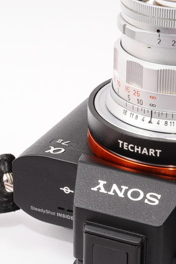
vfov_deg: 17.7
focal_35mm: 116
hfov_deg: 11.6
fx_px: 852
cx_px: 191
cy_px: 132
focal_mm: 60
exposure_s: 1/125
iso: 640
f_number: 32
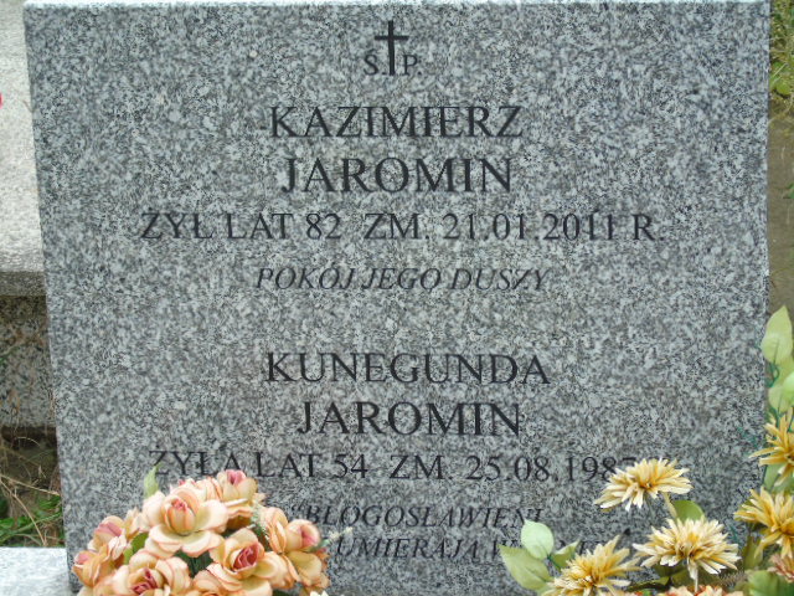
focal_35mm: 108
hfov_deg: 18.2
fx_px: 2477
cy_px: 298
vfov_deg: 13.7
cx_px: 397
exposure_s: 1/60
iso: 80
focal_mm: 19
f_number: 4.4
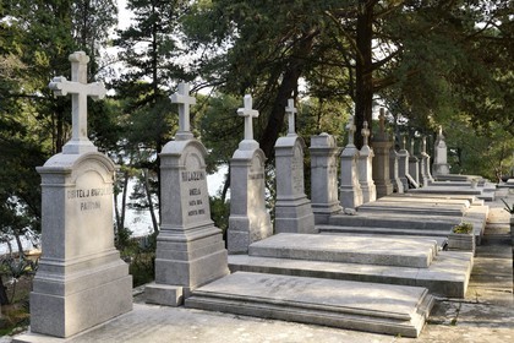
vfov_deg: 36.9
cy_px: 172
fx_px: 514
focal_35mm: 36
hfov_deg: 53.1
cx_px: 257
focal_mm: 36
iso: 400
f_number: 11
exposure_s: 1/100
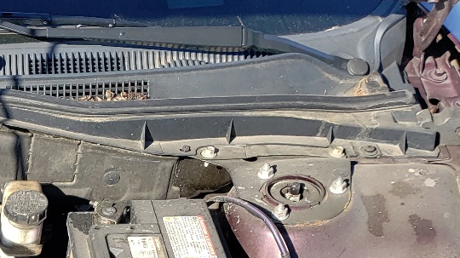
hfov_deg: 22.7
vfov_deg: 13.3
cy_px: 416
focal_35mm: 84
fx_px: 1024
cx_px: -130
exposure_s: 1/1000
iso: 50
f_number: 1.5
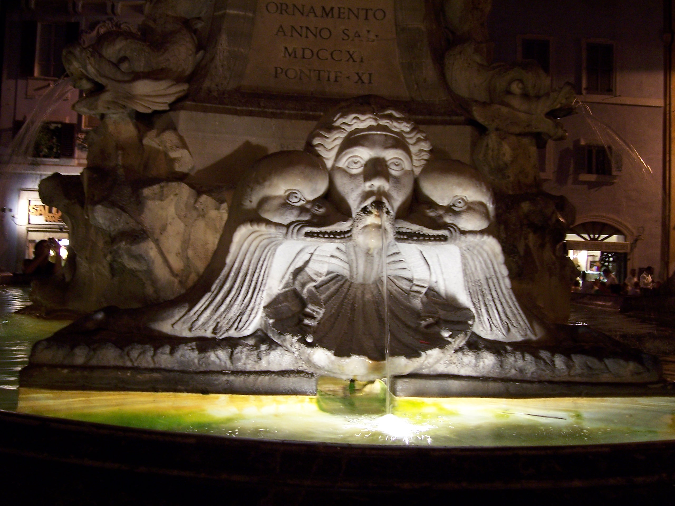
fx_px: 702
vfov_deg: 39.7
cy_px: 253
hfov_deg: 51.4
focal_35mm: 36
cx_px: 338
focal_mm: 6
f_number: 3
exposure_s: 1/8
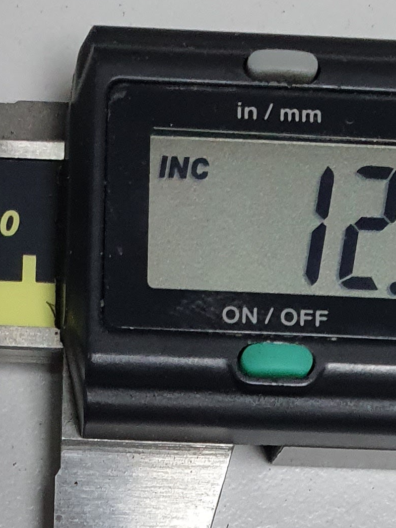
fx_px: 1525
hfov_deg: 14.7
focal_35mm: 100
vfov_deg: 16.7
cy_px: 919
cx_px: 103
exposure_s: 1/50
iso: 250
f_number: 2.4
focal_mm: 4.3
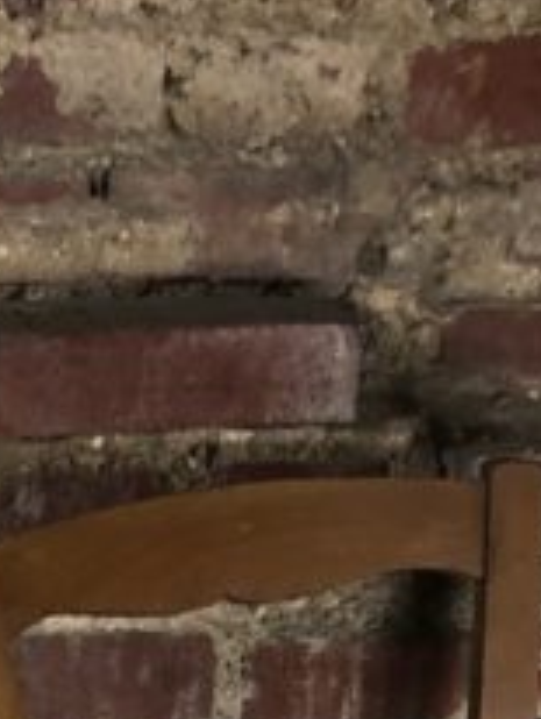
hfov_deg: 10.3
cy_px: 1497
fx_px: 2891
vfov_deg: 12.3
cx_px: -276
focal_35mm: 139
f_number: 1.8
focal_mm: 4
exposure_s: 1/20
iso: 40
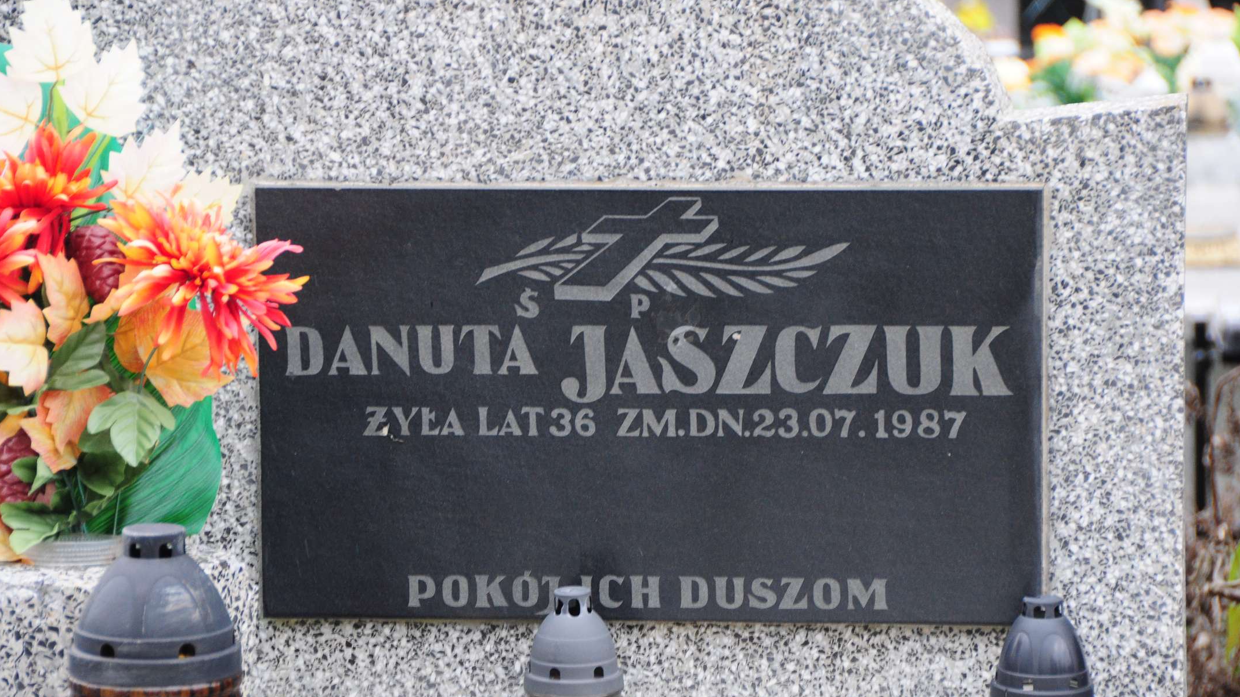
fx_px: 6988
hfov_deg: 10.1
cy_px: 383
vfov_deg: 5.7
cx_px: 620
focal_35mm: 213
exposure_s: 1/160
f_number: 7.1
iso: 640
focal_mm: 135
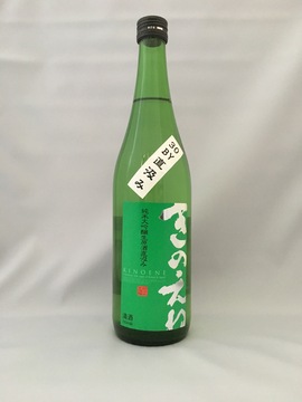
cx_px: 151
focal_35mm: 29
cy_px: 201
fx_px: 337
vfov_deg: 61.7
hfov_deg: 48.2
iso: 250
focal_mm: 4.15
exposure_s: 1/15
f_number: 2.2
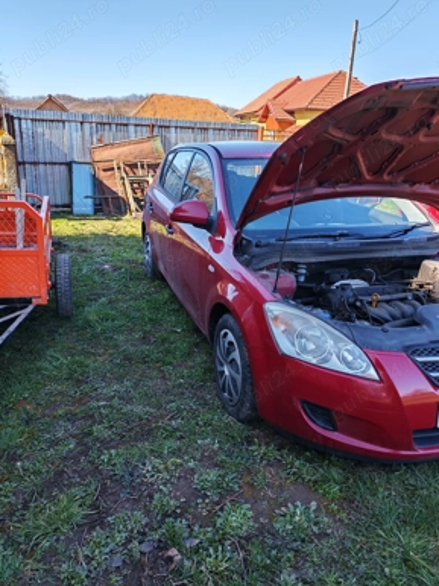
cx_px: 219
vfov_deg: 63.5
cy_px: 293
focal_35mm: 28
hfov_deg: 49.7
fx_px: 474
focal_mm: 6.12
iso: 50
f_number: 1.9
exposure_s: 1/221
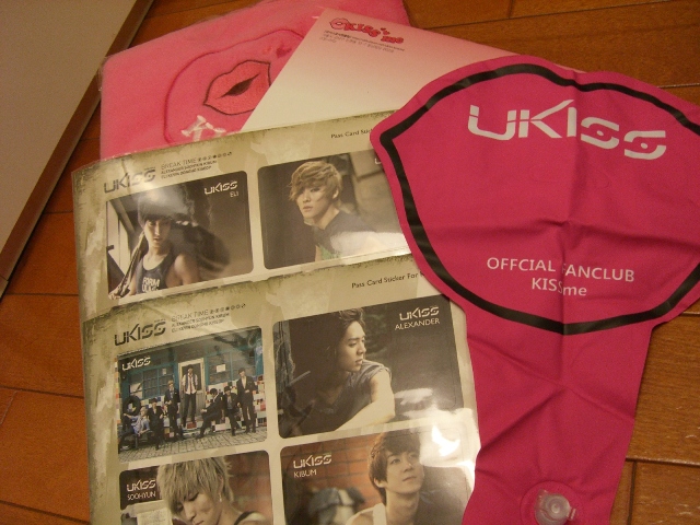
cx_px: 350
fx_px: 768
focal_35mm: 38
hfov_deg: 49.0
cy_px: 262
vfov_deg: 37.7
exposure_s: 1/30
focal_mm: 6.2
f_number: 2.7
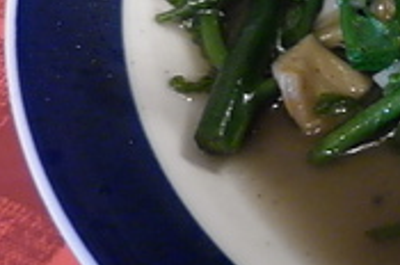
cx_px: 663
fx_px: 1109
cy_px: 14
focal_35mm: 100
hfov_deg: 17.5
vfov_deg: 13.5
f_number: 2.8
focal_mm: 5
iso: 200
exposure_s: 1/13
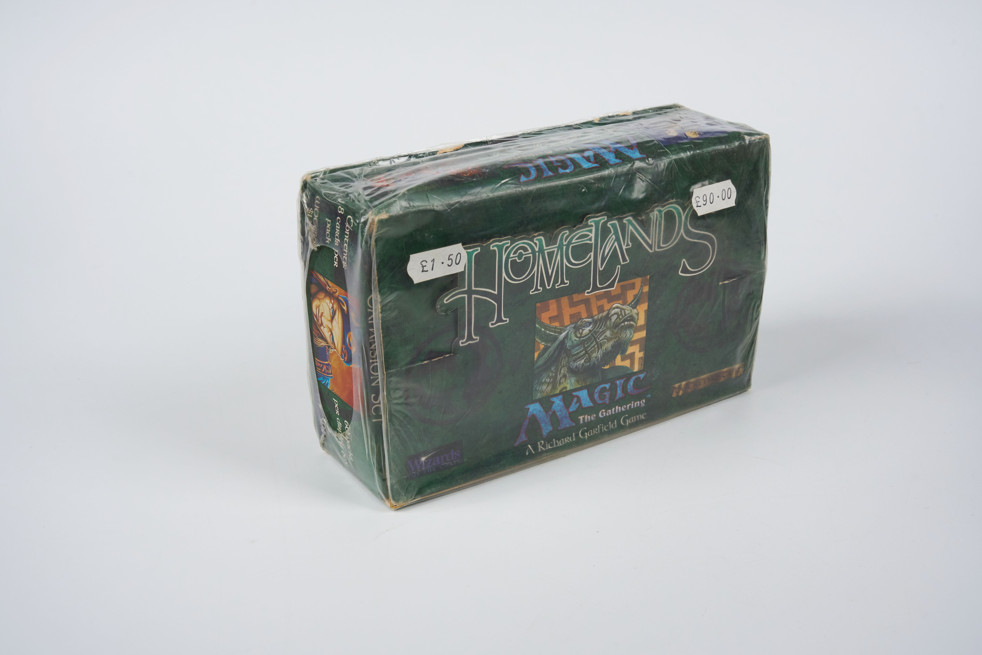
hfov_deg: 40.8
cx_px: 491
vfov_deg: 27.9
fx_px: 1320
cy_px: 328
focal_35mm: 48
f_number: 13
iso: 800
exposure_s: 1/50
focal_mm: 48.4
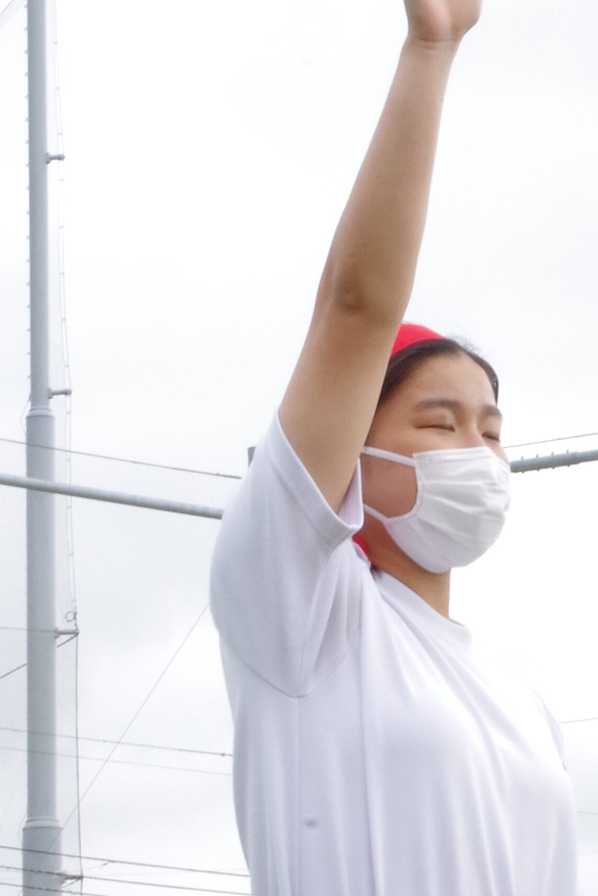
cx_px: 663
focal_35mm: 173
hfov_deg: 7.9
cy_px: 480
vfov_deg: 11.9
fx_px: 4309
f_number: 29
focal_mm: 36
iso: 800
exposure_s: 1/30
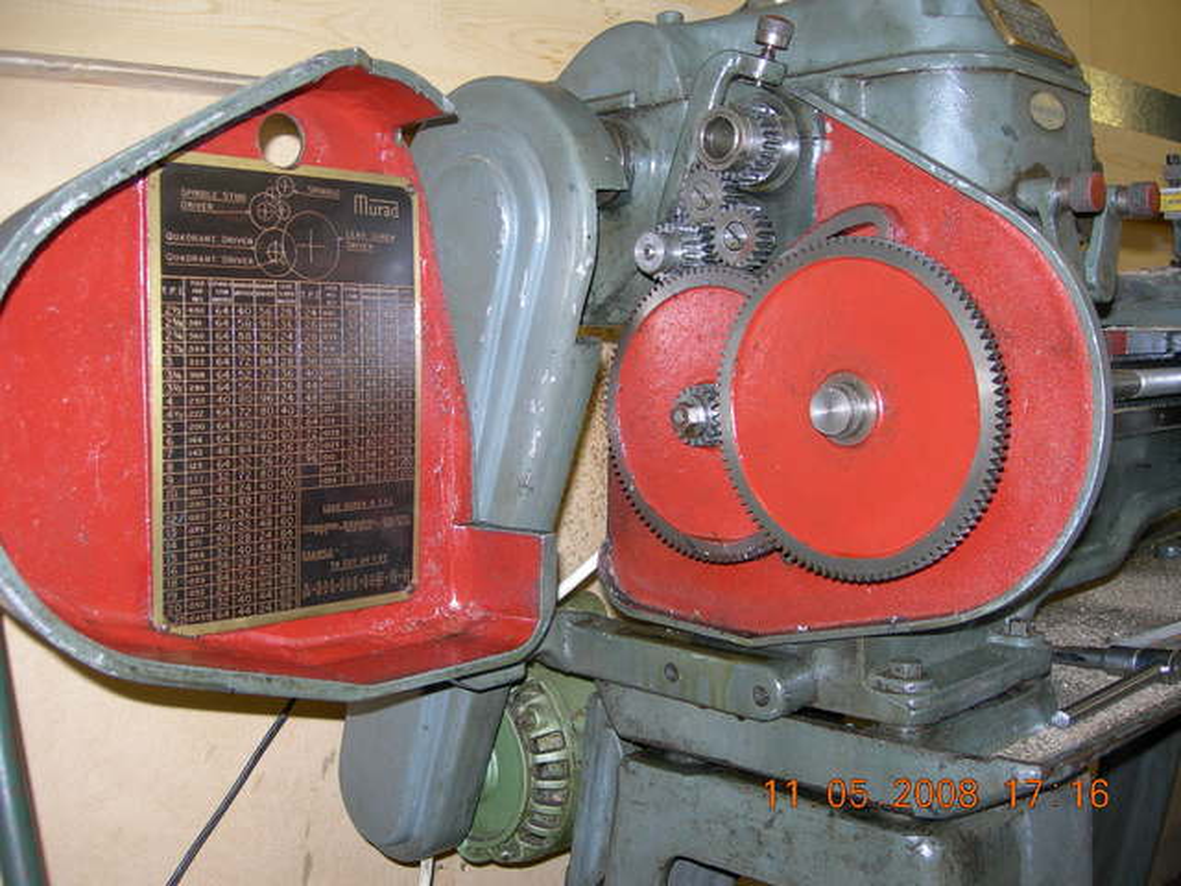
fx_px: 1296
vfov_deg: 37.7
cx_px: 590
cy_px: 443
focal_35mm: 38
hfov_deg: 49.0
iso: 50
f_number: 2.8
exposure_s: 1/60.1
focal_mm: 7.8
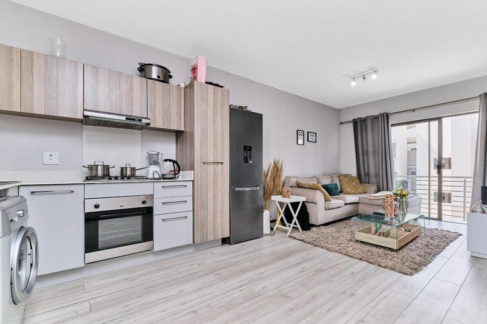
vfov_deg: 77.3
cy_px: 162
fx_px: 203
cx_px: 244
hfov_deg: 100.4
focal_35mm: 15
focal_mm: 10
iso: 800
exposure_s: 1/200
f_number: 8
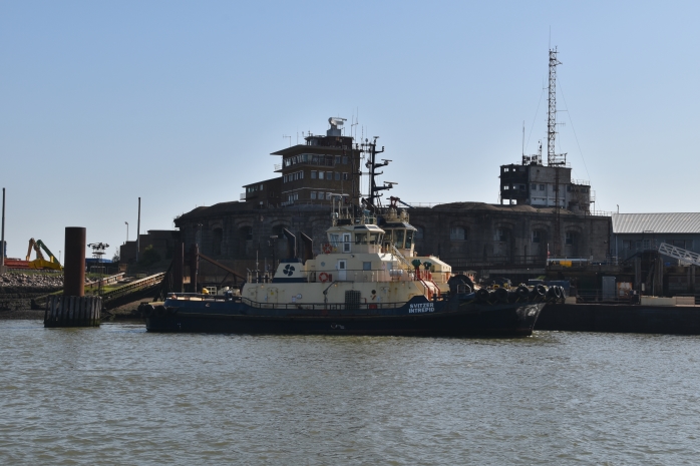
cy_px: 233
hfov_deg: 37.9
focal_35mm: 52
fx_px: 1021
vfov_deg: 25.7
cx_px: 350
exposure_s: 1/500
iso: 200
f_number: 11
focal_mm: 35
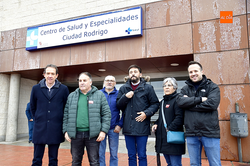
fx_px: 222
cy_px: 86
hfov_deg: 58.7
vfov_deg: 41.1
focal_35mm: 32
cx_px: 118
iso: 320
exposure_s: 1/250
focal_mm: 30
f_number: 3
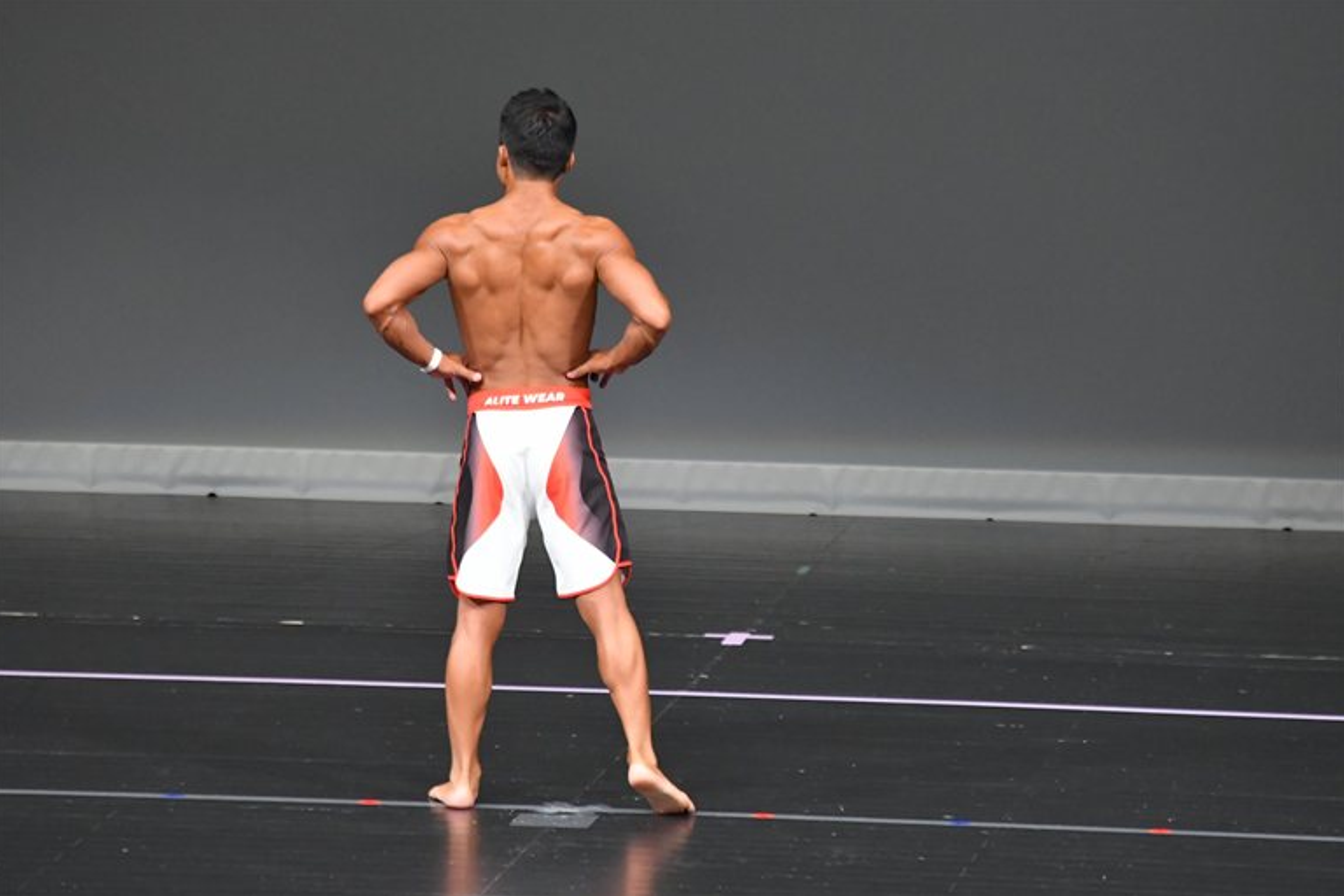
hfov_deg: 5.9
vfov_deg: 4.0
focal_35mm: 348
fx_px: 12991
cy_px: 448
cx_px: 669
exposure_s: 1/400
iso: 5000
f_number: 5.6
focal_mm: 230
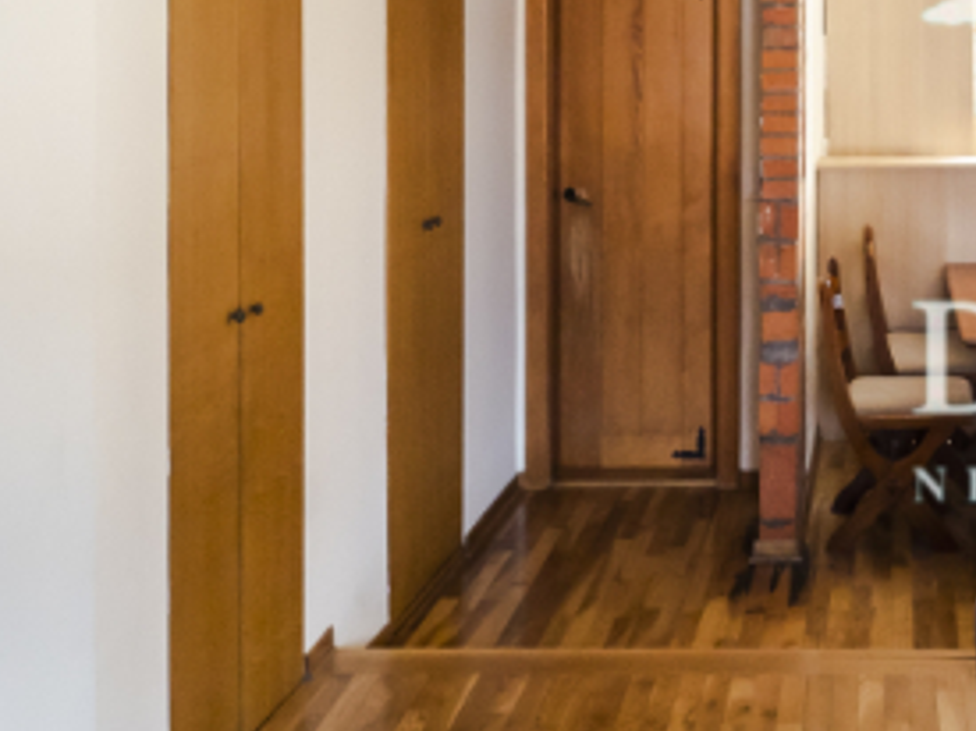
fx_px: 1437
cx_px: 1168
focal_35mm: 51
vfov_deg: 27.6
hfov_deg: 31.5
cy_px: 82
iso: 400
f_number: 4
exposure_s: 1/30
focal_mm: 7
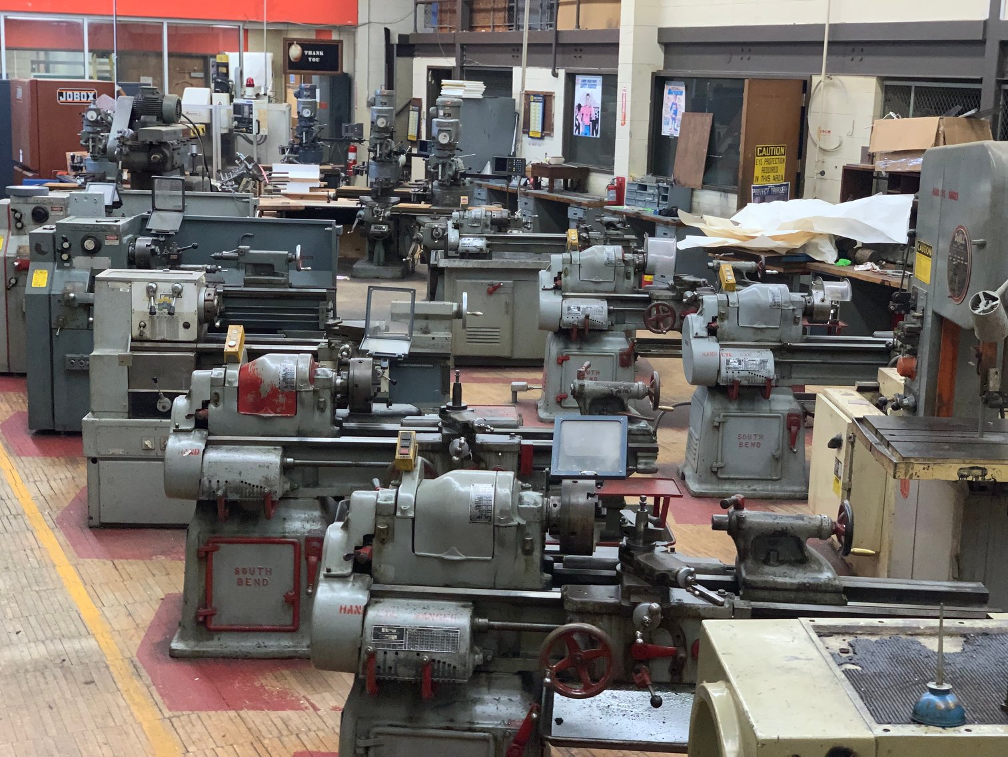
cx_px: 504
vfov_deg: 28.0
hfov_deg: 36.8
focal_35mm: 52
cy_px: 378
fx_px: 1514
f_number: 2.4
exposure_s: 1/60
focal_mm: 6
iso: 80
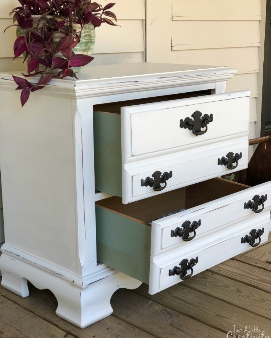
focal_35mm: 60
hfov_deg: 25.4
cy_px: 168
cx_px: 137
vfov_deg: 31.4
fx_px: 601
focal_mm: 6.6
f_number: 2.8
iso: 40
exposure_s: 1/60
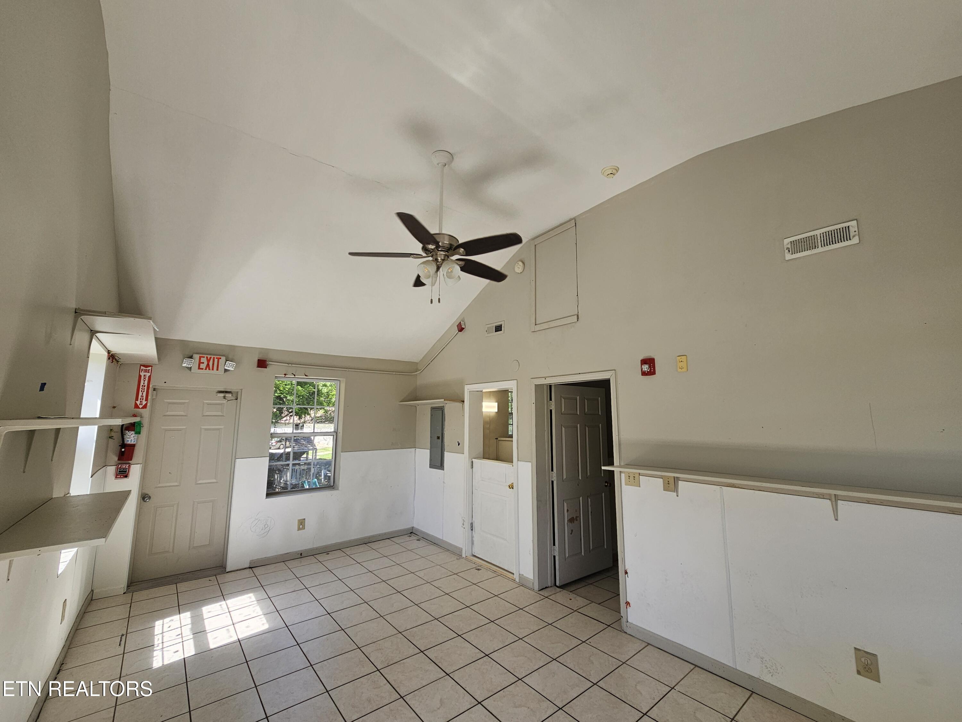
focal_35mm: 13
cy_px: 361
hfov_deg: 106.2
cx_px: 481
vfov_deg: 89.9
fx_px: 361
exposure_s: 1/171
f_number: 2.2
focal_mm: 2.2
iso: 50
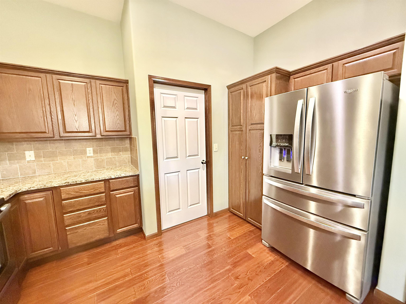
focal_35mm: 14
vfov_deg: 85.7
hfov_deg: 102.1
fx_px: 164
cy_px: 152
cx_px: 203
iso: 1000
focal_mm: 2.22
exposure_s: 1/60
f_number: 2.2
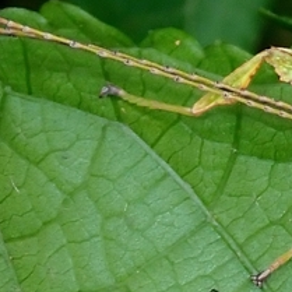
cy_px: 198
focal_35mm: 343
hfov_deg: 5.0
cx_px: 615
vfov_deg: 5.1
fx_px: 3273
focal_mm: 12.73
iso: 200
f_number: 5.6
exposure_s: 1/200
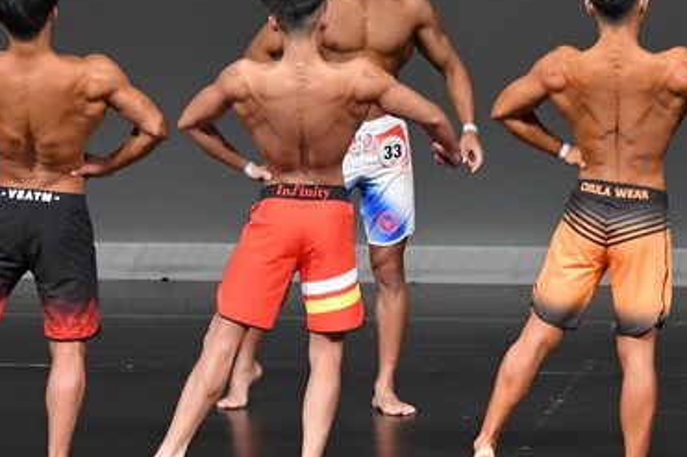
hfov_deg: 4.4
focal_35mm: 470
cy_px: 257
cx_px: 466
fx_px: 8965
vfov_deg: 2.9
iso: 4000
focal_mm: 150
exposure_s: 1/400
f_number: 5.6
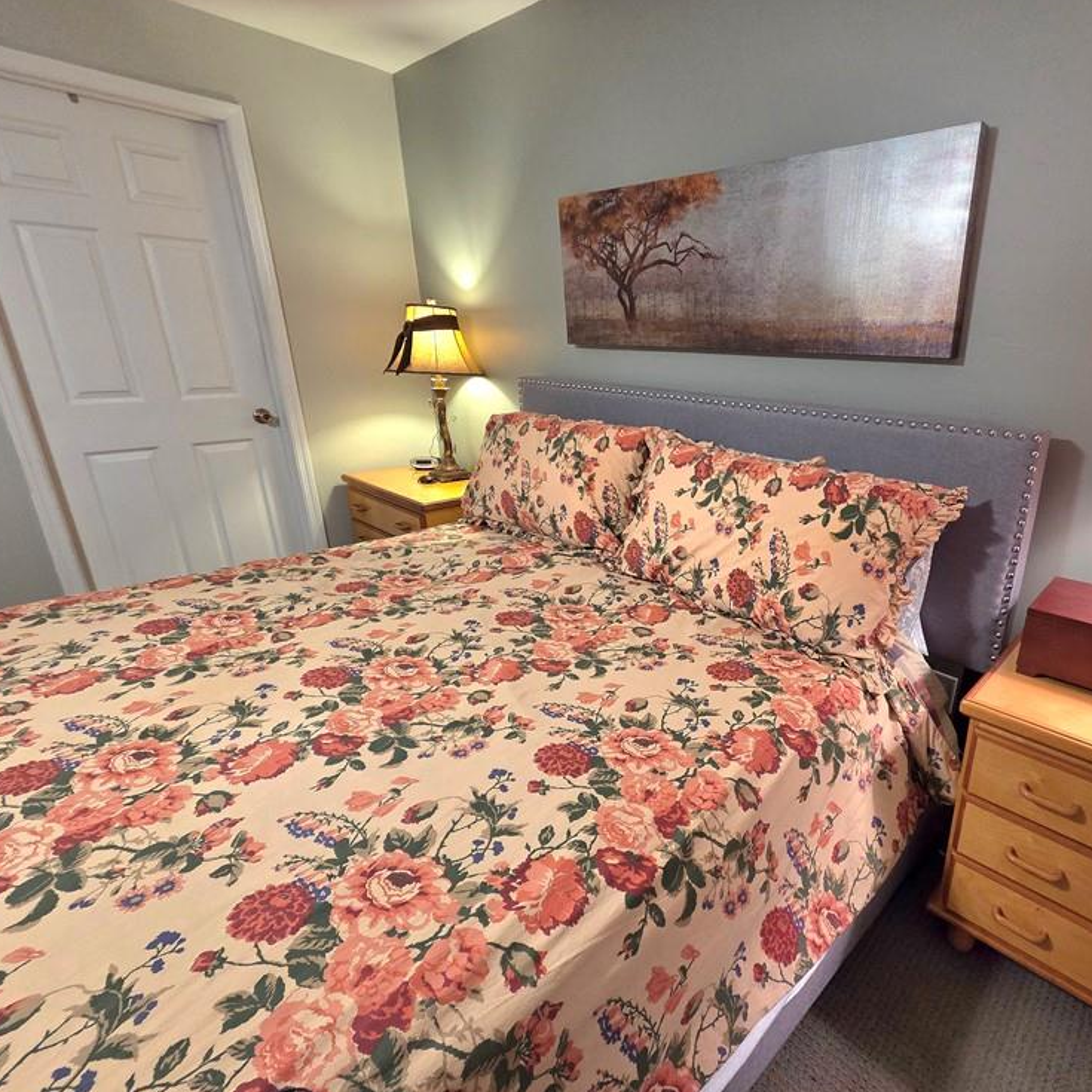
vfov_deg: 87.4
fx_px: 571
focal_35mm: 16
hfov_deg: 84.8
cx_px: 716
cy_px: 557
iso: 320
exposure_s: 1/60.2
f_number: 2.2
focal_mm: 2.2
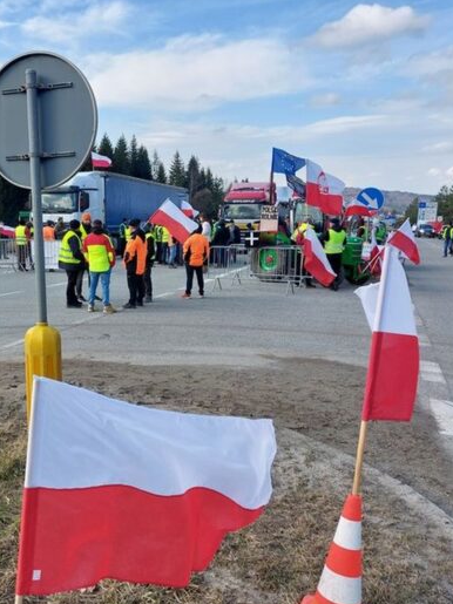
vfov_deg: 54.0
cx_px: 144
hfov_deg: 41.1
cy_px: 306
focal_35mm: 34
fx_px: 593
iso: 25
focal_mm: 5.23
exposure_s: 1/428
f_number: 1.8
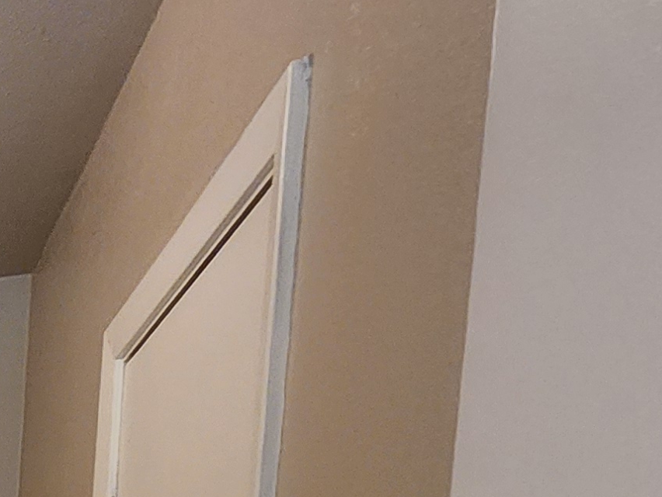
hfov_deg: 18.7
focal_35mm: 61
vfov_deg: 18.4
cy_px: 913
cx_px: -682
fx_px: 1167
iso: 320
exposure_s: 1/60
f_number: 2.2
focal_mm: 2.2
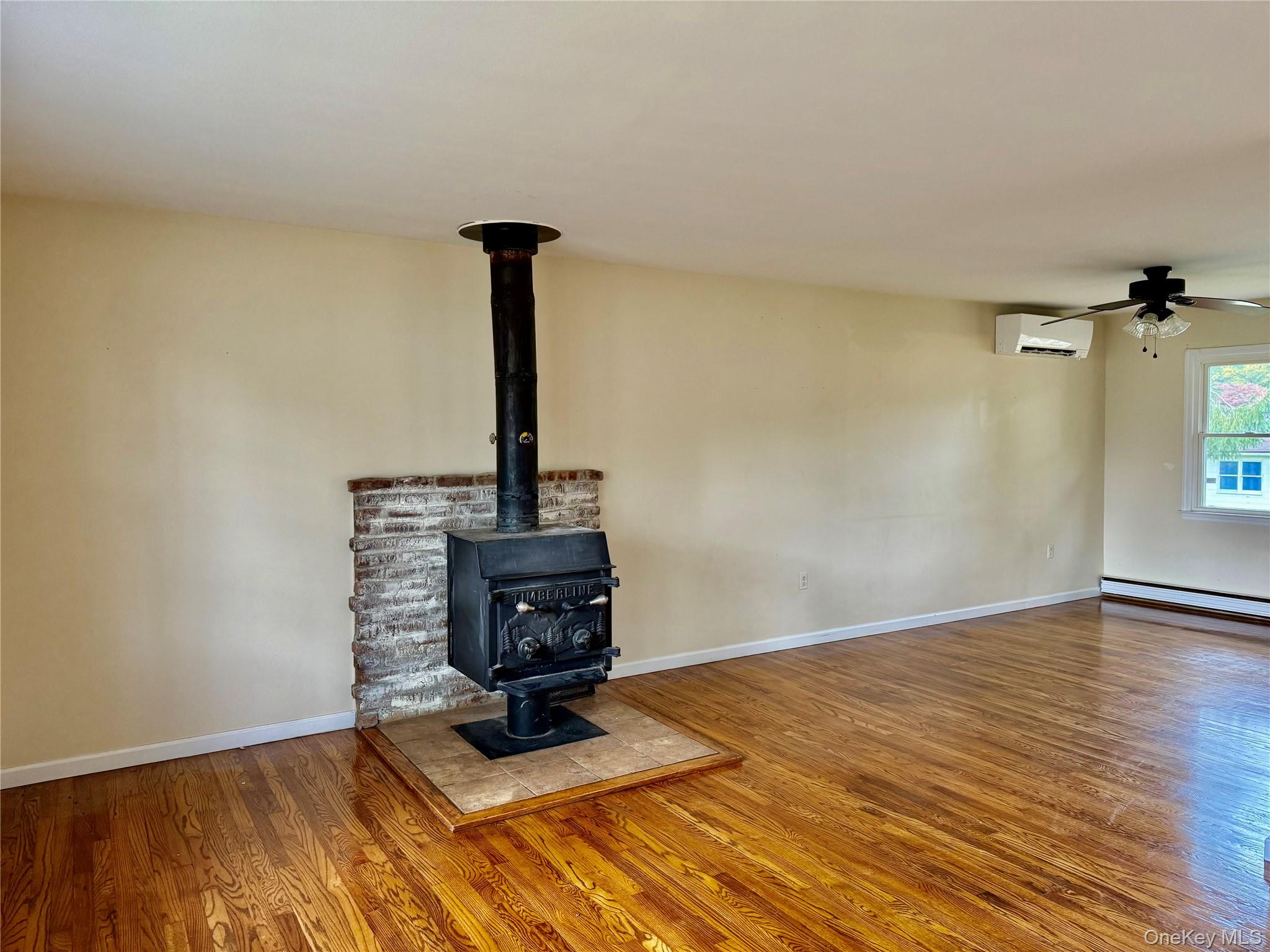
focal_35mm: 24
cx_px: 635
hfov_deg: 71.6
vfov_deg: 56.8
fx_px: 881
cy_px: 476
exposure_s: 1/70
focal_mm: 6.76
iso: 200
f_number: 1.78
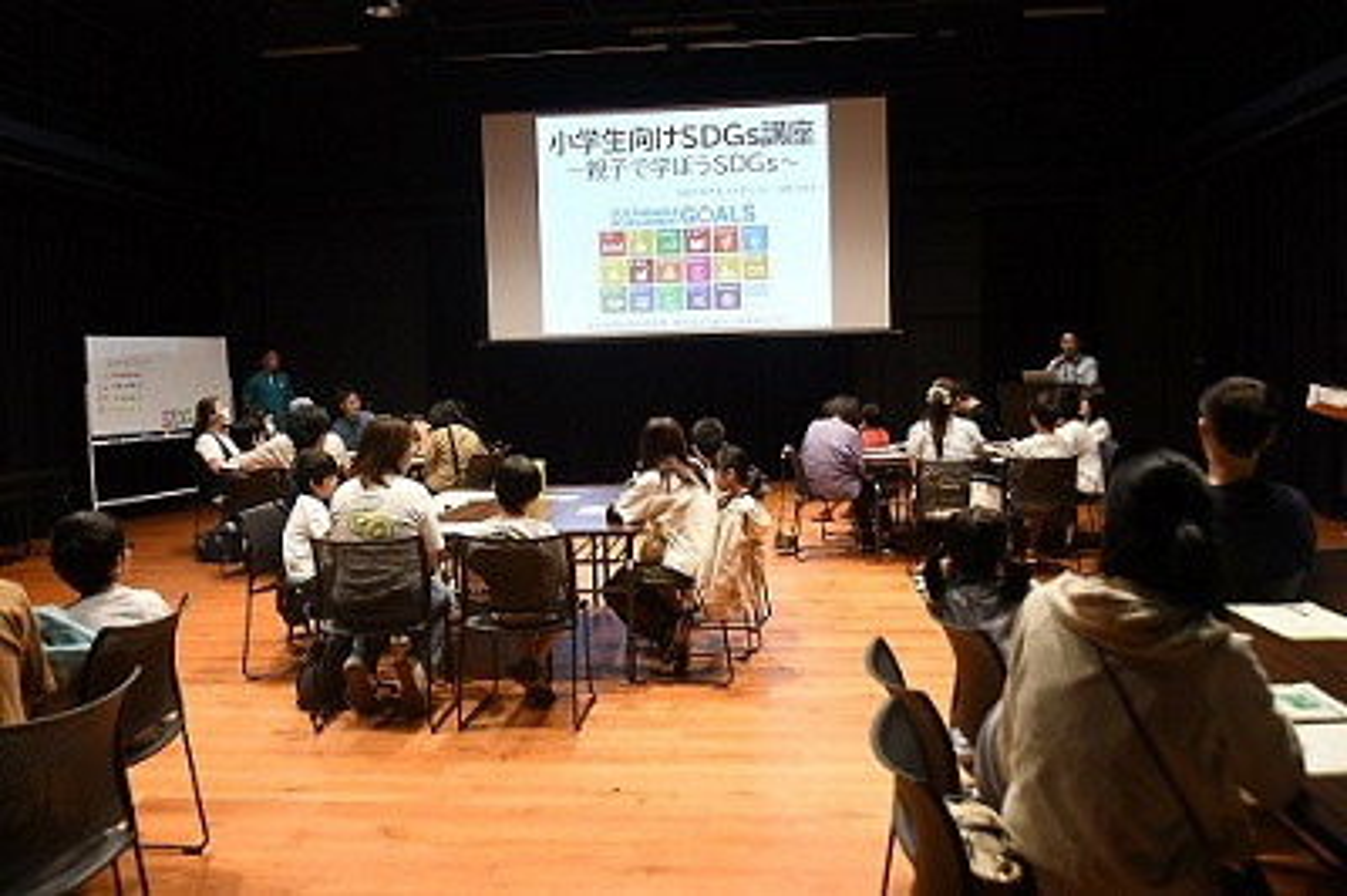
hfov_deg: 62.0
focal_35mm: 30
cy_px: 448
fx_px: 1122
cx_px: 674
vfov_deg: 43.5
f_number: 4
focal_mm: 20
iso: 800
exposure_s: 1/60
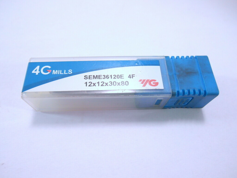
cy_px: 89
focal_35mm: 24
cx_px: 118
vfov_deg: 56.8
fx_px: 164
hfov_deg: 71.6
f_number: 1.8
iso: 80
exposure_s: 1/180
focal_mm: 5.2
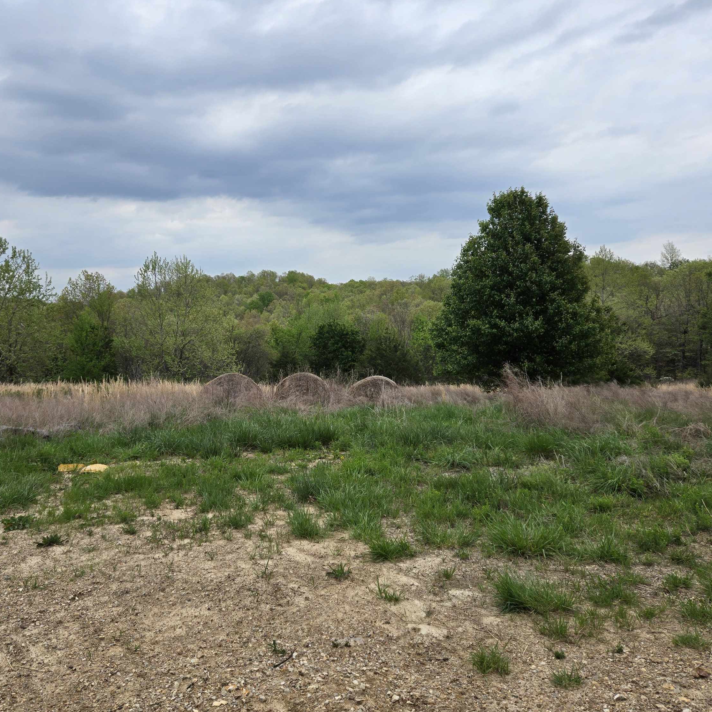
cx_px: 329
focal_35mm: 28
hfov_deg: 57.2
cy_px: 361
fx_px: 652
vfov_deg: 57.3
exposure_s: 1/719
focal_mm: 5.4
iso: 25
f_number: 1.8
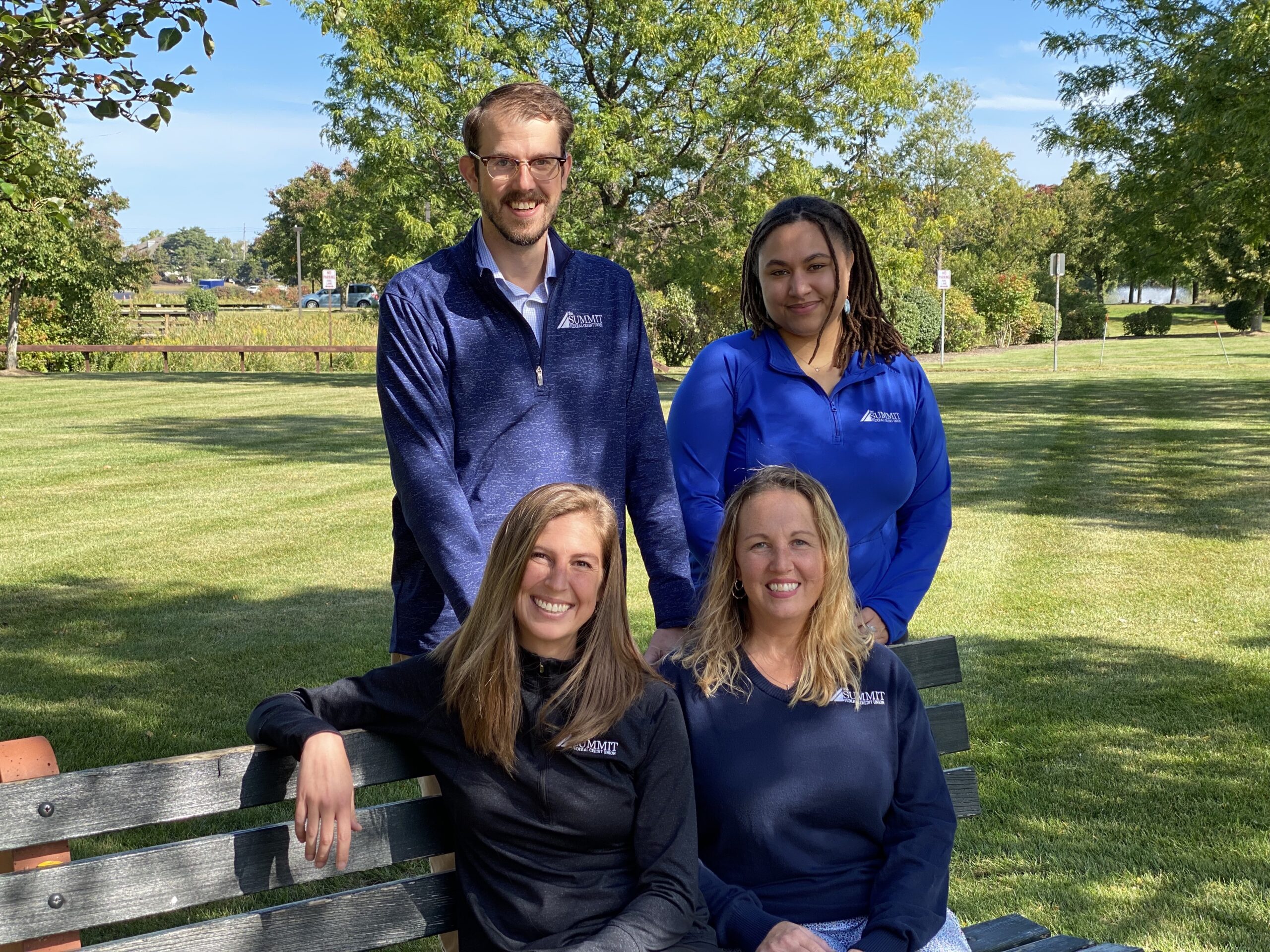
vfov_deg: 28.0
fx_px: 1908
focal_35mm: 52
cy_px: 476
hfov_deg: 36.8
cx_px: 635
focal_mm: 6
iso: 20
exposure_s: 1/309
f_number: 2
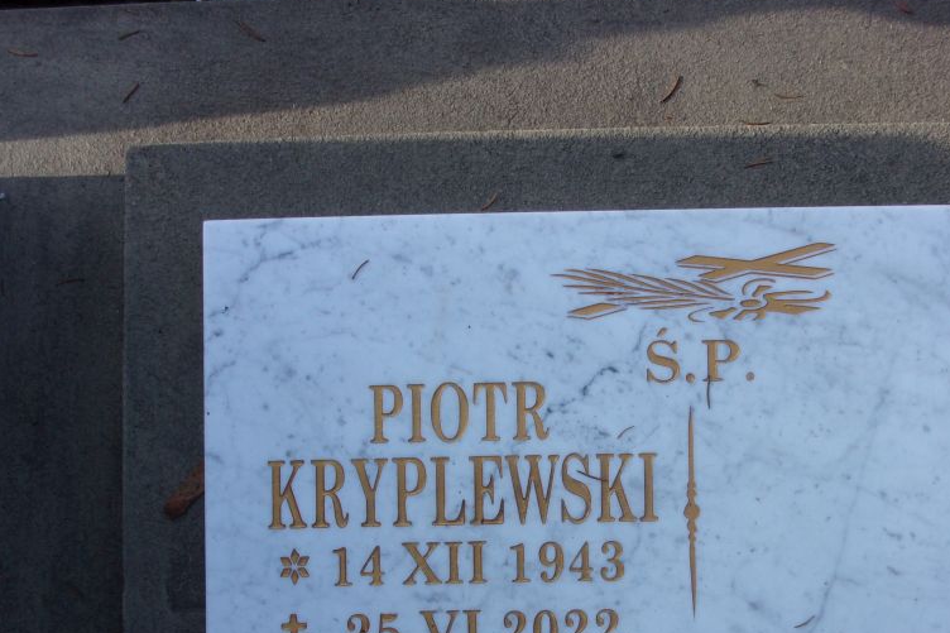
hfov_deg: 38.5
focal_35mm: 51
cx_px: 624
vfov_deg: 26.2
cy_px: 466
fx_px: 1345
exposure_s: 1/85
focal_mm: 6.4
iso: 80
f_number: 4.5
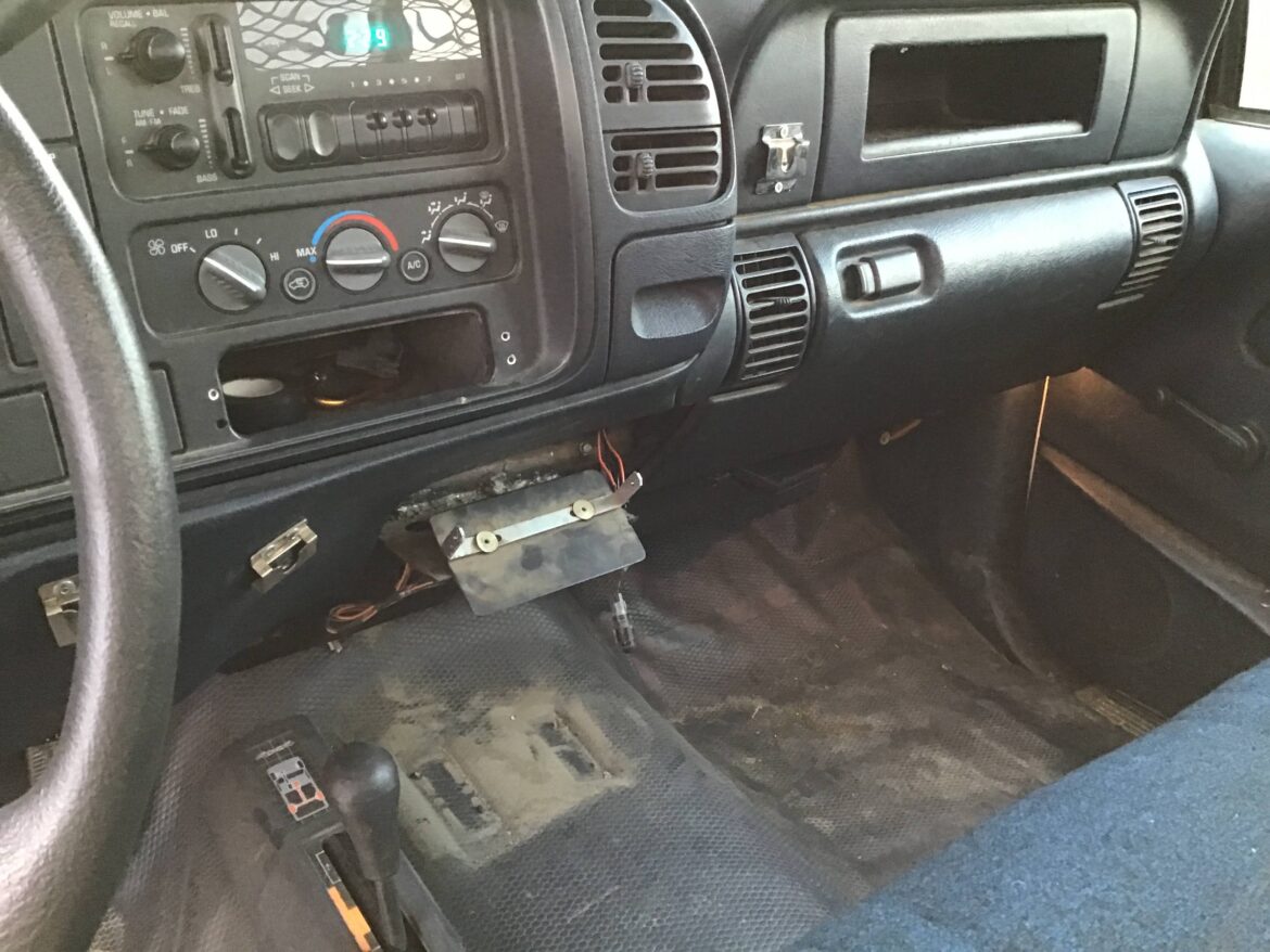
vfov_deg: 45.5
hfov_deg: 58.3
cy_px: 476
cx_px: 635
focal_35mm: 31
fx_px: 1138
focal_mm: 3.3
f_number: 2.4
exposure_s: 1/20
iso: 200
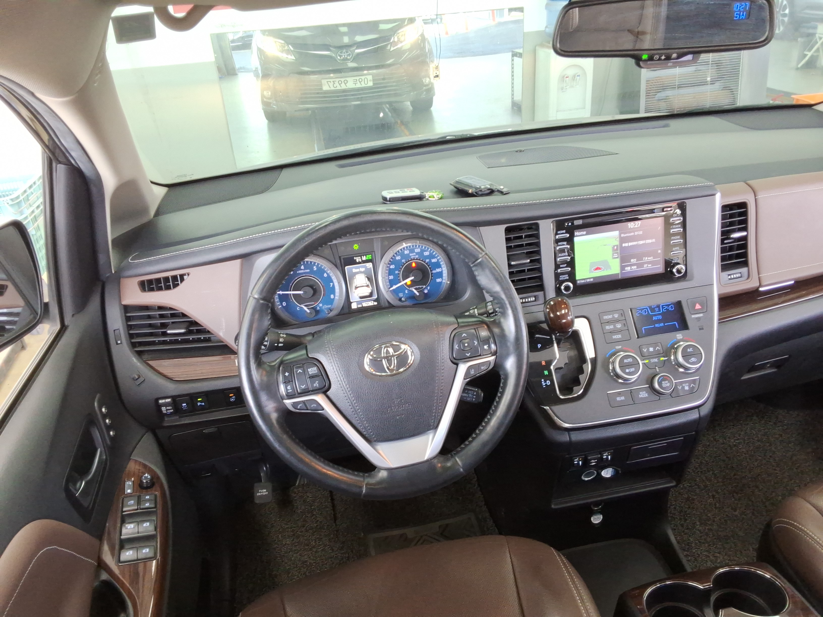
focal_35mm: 28
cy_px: 308
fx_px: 666
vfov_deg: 49.7
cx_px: 412
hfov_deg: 63.4
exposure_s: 1/40
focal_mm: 2.91
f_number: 1.9
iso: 77
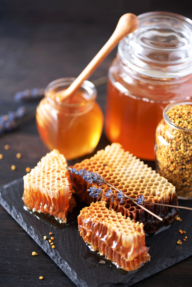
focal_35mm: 105
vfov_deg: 19.4
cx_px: 96
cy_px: 144
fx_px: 839
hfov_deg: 13.1
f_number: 3
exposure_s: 1/40
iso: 50
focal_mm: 105
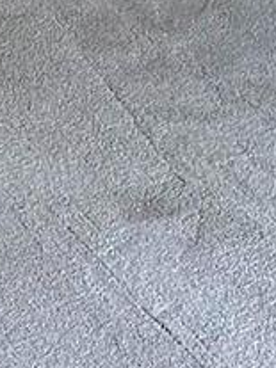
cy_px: -581
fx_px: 1894
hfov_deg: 8.0
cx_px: -226
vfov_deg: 9.6
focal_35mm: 178
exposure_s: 1/60
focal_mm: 6.86
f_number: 1.78
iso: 160
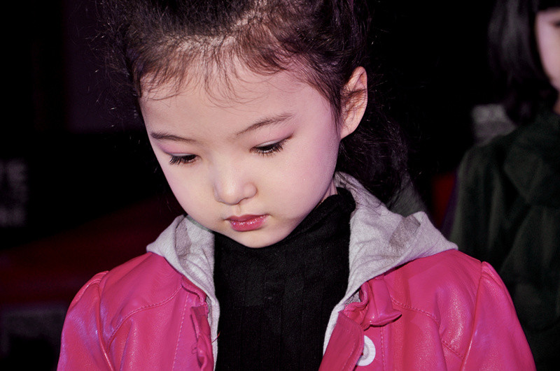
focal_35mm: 128
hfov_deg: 16.1
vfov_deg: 10.7
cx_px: 280
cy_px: 186
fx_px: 1981
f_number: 5.6
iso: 250
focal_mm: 85
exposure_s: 1/125
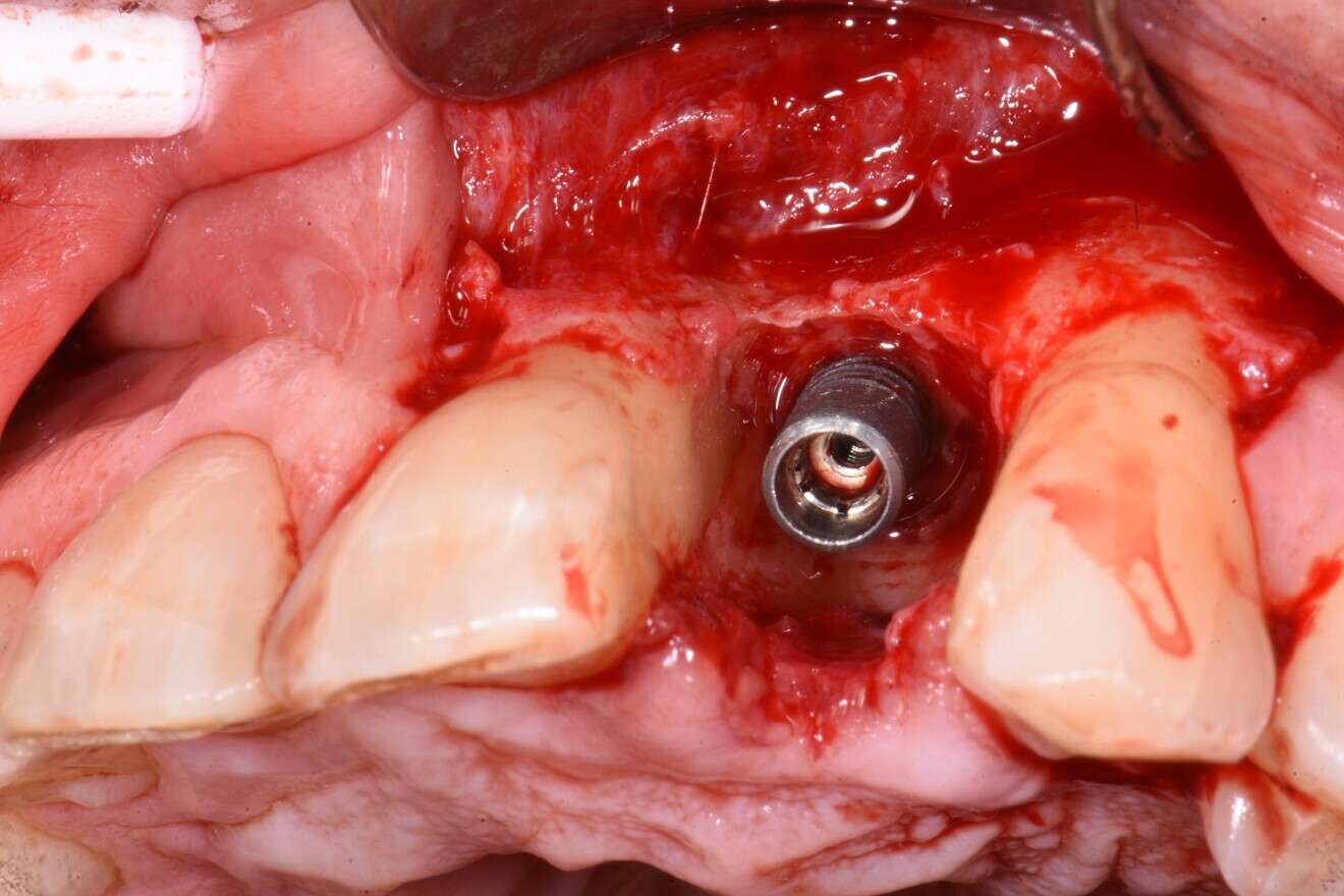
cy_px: 448
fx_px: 4760
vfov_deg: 10.8
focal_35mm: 128
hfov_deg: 16.1
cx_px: 672
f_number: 40
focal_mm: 85
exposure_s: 1/60
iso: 100
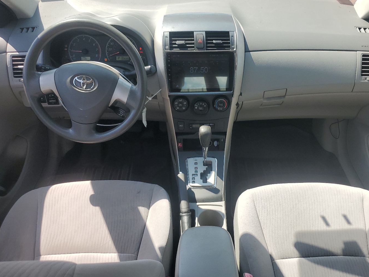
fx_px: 330
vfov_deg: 45.4
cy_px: 152
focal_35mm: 31
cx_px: 201
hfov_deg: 58.3
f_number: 1.5
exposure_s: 1/909
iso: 50
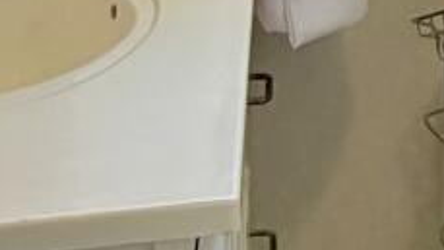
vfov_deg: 8.8
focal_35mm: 133
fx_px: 1566
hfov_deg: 13.9
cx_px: 861
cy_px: -196
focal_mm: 2.22
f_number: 2.2
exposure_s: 1/120
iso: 250
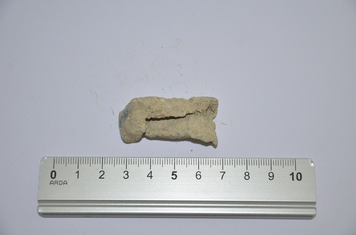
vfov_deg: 13.8
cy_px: 118
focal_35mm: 99
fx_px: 977
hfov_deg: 20.7
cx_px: 178
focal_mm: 66
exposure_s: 1/60
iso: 800
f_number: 5.3
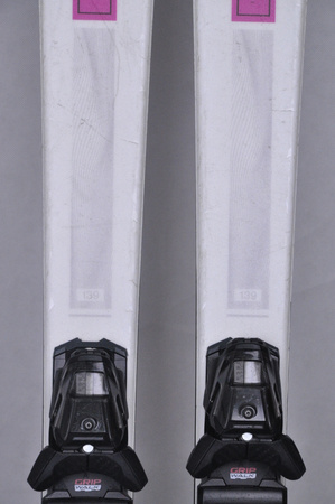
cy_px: 252
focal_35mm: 158
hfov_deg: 8.7
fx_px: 2203
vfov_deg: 13.1
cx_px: 168
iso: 3200
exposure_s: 1/125
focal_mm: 105
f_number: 9.5
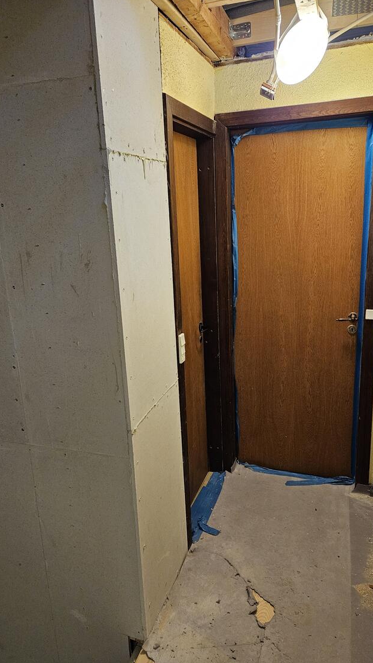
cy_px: 338
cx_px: 187
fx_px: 457
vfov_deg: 71.9
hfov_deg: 44.4
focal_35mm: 26
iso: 640
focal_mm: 5.4
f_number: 1.8
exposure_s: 1/100
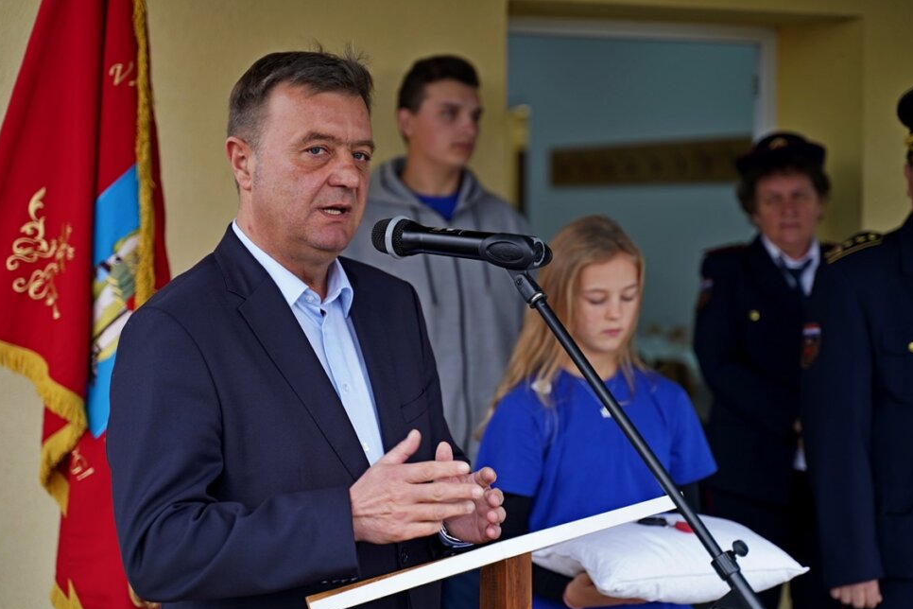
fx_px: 1775
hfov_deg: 28.8
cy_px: 322
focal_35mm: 70
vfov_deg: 19.5
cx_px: 479
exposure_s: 1/160
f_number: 2.8
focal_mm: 66
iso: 250
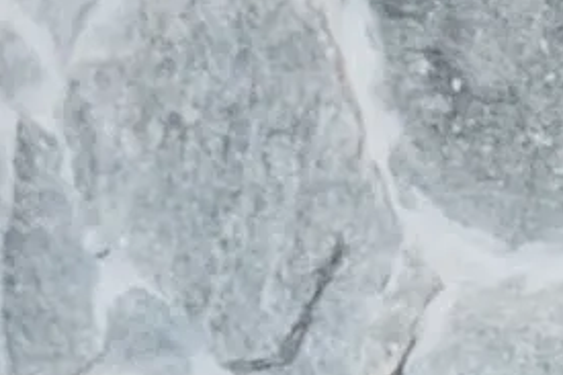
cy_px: 1193
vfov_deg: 2.8
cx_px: 522
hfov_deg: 4.2
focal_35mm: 489
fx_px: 7643
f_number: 5.6
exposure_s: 1/80
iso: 4000
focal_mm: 70
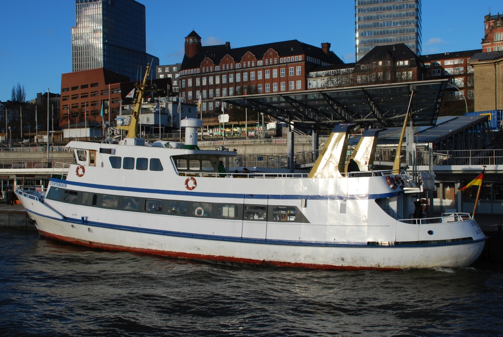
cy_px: 168
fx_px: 503
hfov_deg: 53.1
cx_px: 252
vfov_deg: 37.0
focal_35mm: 36
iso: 200
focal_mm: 24
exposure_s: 1/250
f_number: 10
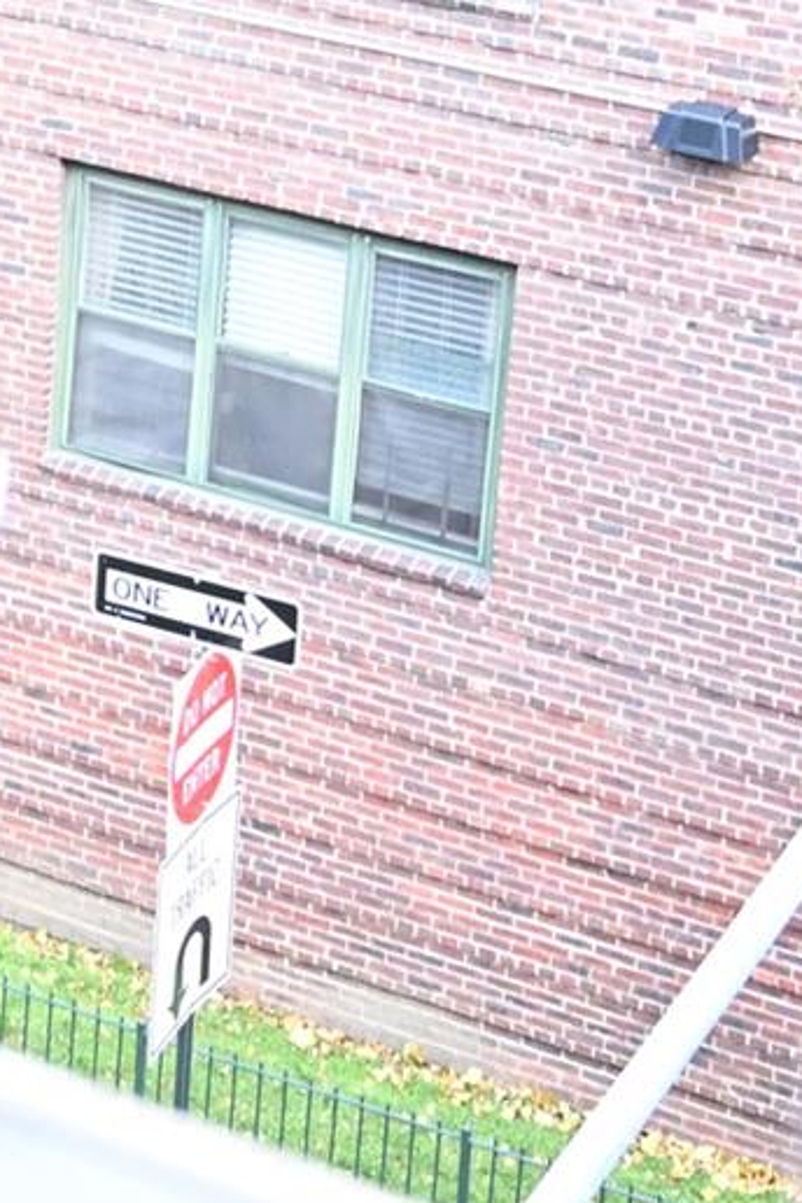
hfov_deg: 8.9
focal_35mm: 139
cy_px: -87
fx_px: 4645
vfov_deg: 14.4
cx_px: -1110
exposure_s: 1/250
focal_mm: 35
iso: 3200
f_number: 4
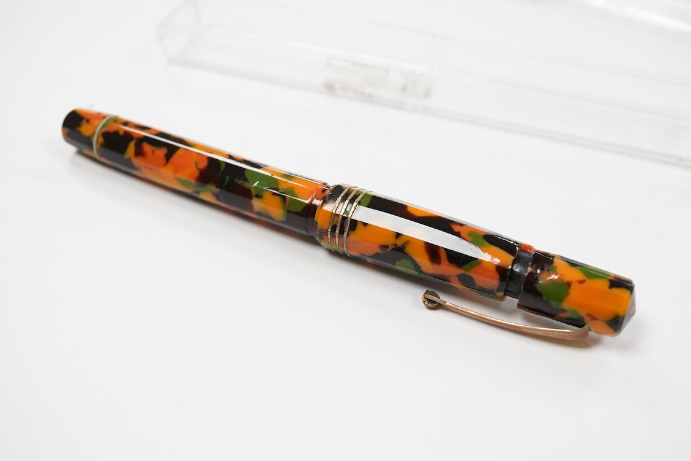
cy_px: 230
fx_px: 864
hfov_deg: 43.6
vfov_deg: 29.9
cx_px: 346
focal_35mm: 45
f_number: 10
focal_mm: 30
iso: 2500
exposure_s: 1/200
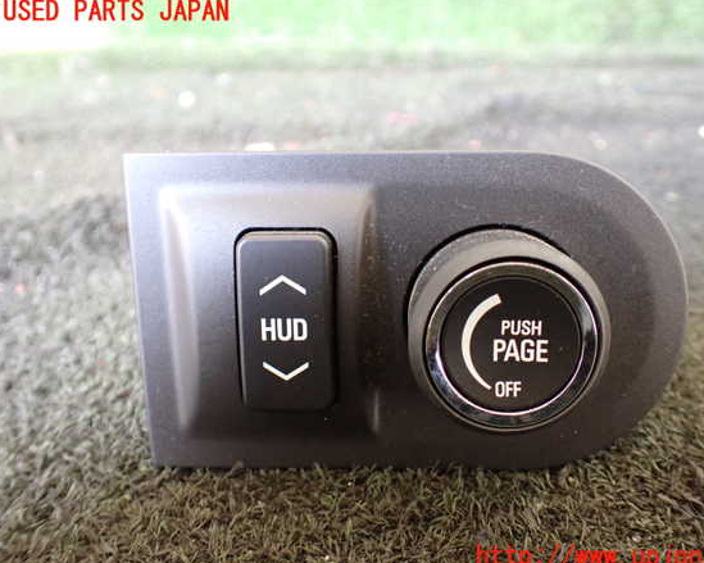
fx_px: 667
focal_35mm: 32
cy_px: 285
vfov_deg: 45.8
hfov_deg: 55.6
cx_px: 381
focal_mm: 5.4
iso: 800
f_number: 2.3
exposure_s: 1/40
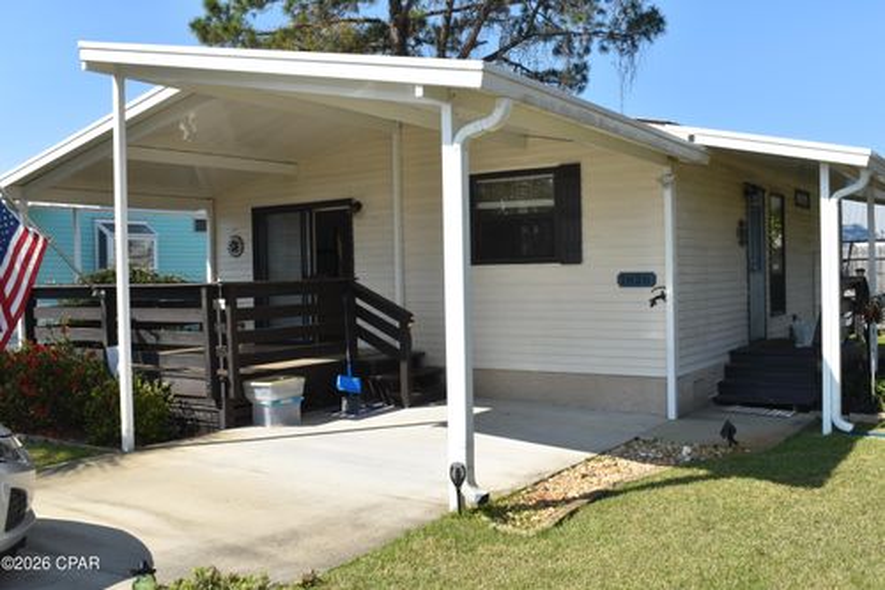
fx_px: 885
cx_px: 442
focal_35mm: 36
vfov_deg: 36.8
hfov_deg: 53.1
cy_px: 295
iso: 100
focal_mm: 24
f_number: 11
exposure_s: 1/200
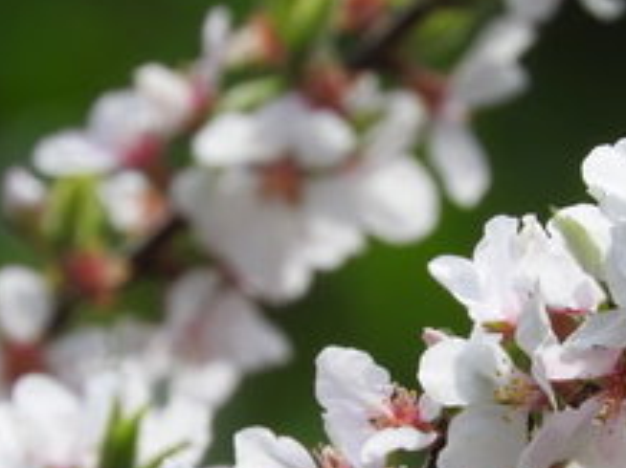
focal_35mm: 1494
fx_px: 26988
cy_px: 452
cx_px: 339
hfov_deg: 1.3
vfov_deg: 1.0
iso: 100
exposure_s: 1/320
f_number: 5.6
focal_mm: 116.5
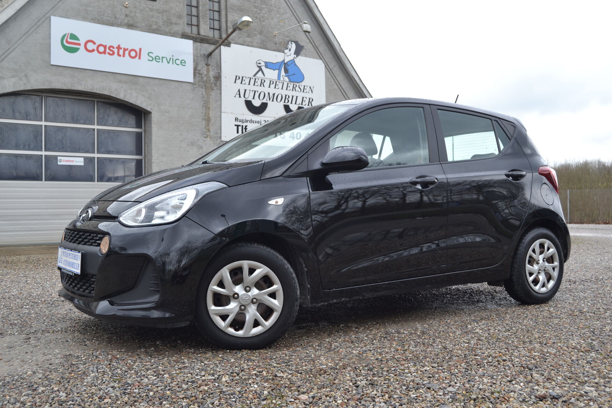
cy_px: 204
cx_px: 306
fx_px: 612
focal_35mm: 36
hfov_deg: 53.1
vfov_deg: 36.9
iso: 100
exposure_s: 1/160
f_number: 6.3
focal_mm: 24
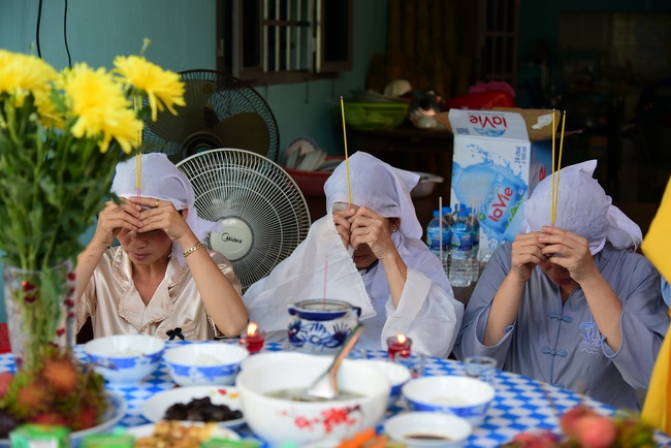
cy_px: 224
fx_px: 1081
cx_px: 336
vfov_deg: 23.4
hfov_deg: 34.5
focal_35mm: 58
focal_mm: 58
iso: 320
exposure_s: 1/160
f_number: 4
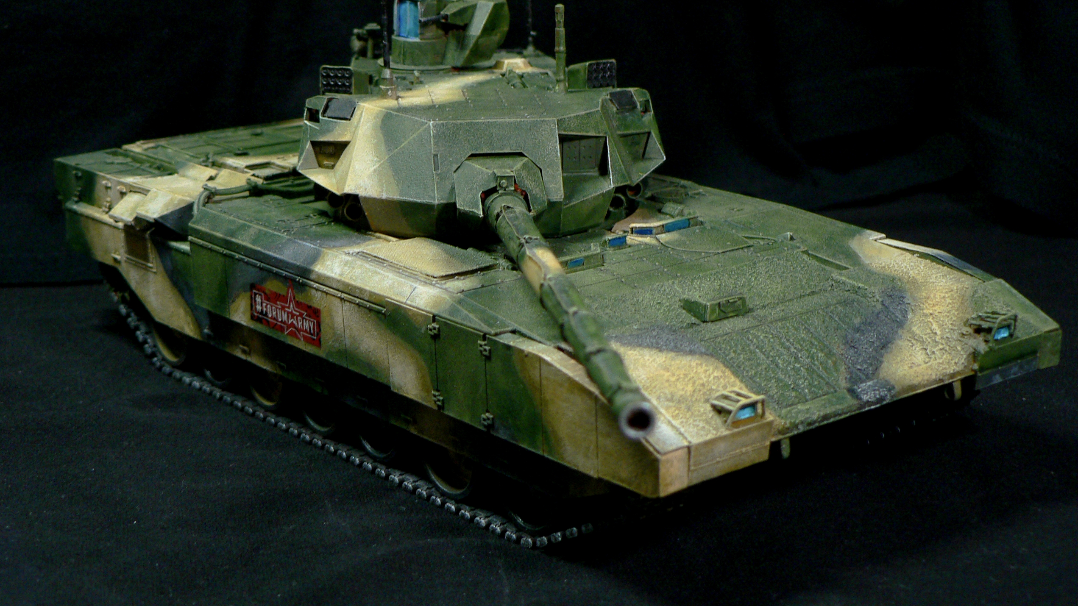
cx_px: 537
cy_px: 214
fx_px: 1944
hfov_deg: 31.0
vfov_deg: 17.7
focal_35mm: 68
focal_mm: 10.4
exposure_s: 1/13
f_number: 3.2
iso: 80
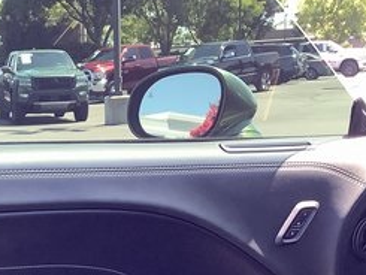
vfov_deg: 17.5
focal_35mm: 81
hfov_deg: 23.4
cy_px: 311
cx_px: 27
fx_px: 857
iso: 50
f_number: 2.4
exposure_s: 1/120
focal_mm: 3.3
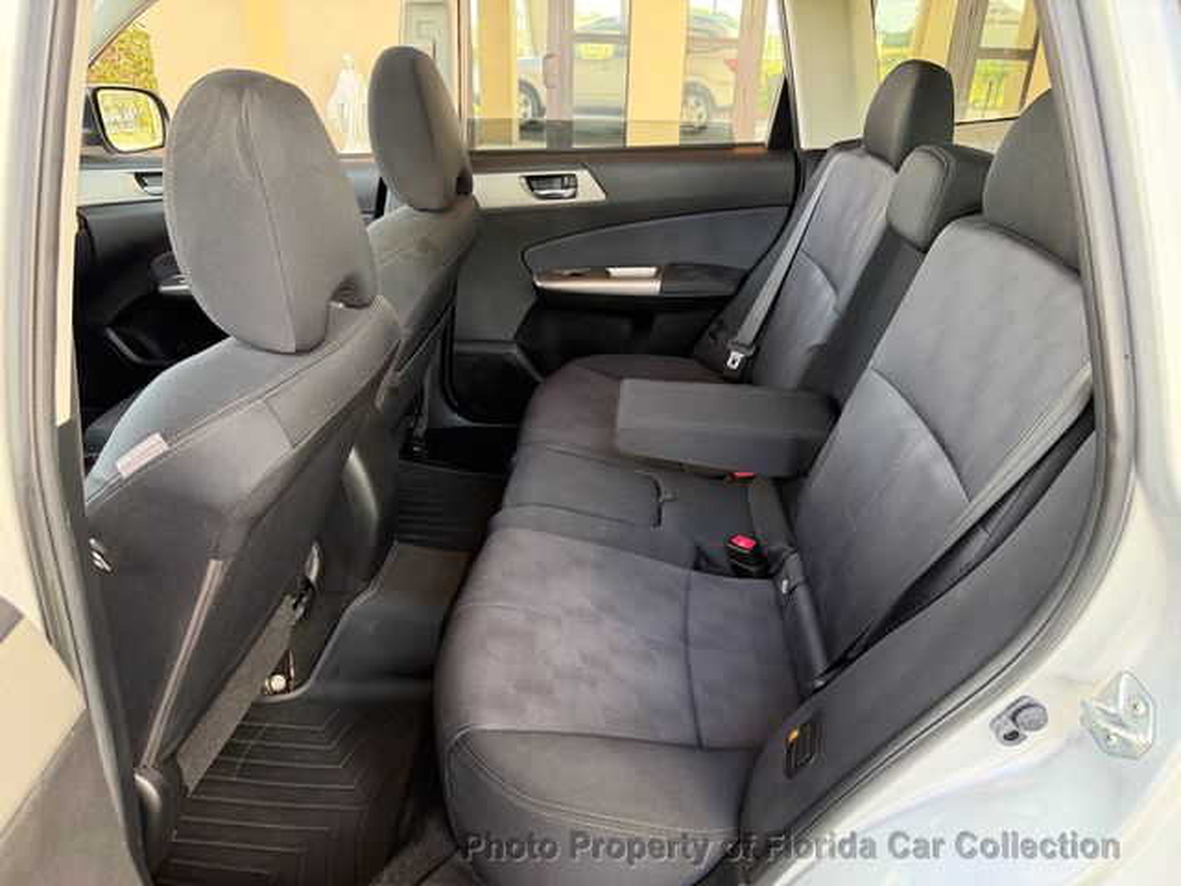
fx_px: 819
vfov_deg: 56.8
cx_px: 590
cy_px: 443
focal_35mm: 24
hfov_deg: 71.6
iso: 200
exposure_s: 1/74
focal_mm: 6.76
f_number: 1.78
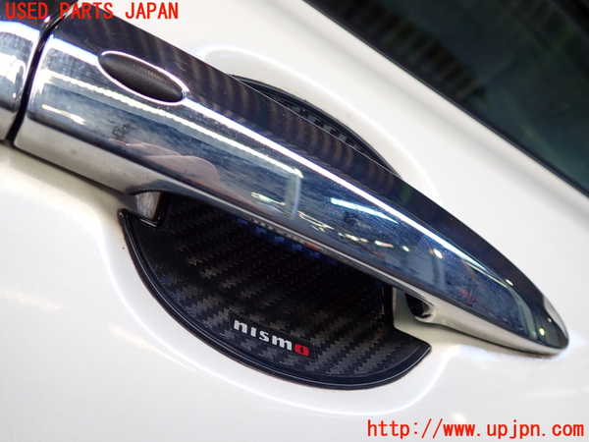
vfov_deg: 46.8
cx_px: 294
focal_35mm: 30
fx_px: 510
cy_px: 221
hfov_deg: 60.0
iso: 125
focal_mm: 5.4
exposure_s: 1/125
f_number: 2.3
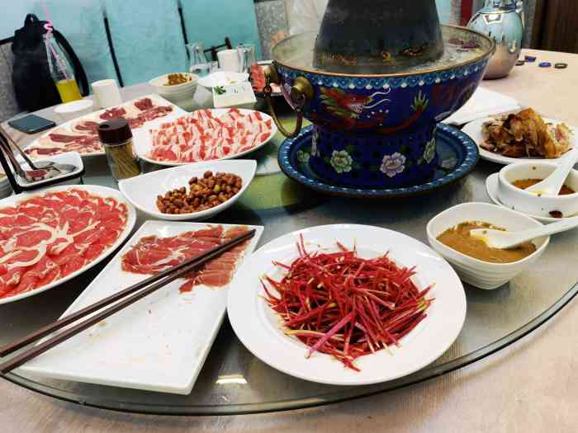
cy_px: 216
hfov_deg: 65.3
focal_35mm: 27
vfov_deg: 51.4
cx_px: 289
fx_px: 451
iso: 160
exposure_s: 1/50
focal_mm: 6.67
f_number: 1.9
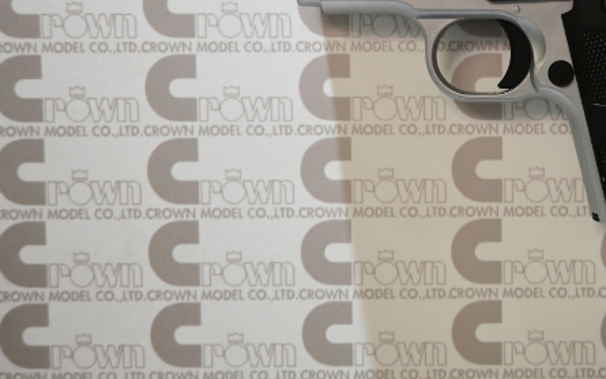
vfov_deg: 28.6
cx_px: 542
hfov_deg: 41.8
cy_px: 80
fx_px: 727
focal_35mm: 44
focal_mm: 16
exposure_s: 1/125
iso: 800
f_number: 3.5
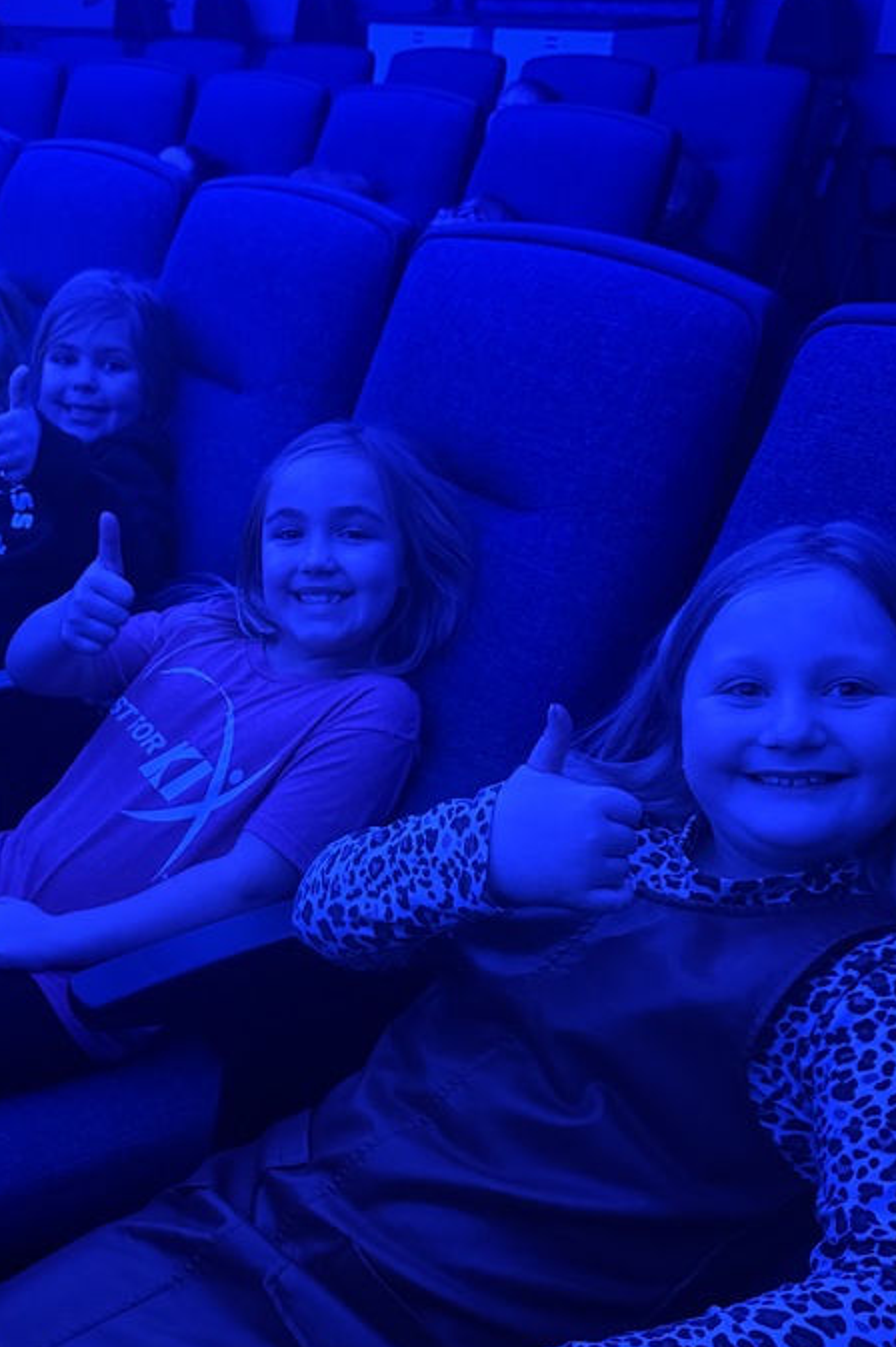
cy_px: 747
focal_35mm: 38
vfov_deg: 50.6
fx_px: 1420
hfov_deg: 34.1
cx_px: 202
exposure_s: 1/30
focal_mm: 6.76
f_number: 1.78
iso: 1250
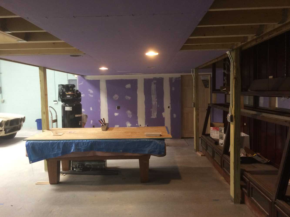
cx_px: 145
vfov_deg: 48.2
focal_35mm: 29
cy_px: 108
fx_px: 243
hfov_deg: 61.7
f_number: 2.2
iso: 100
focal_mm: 4.15
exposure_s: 1/30
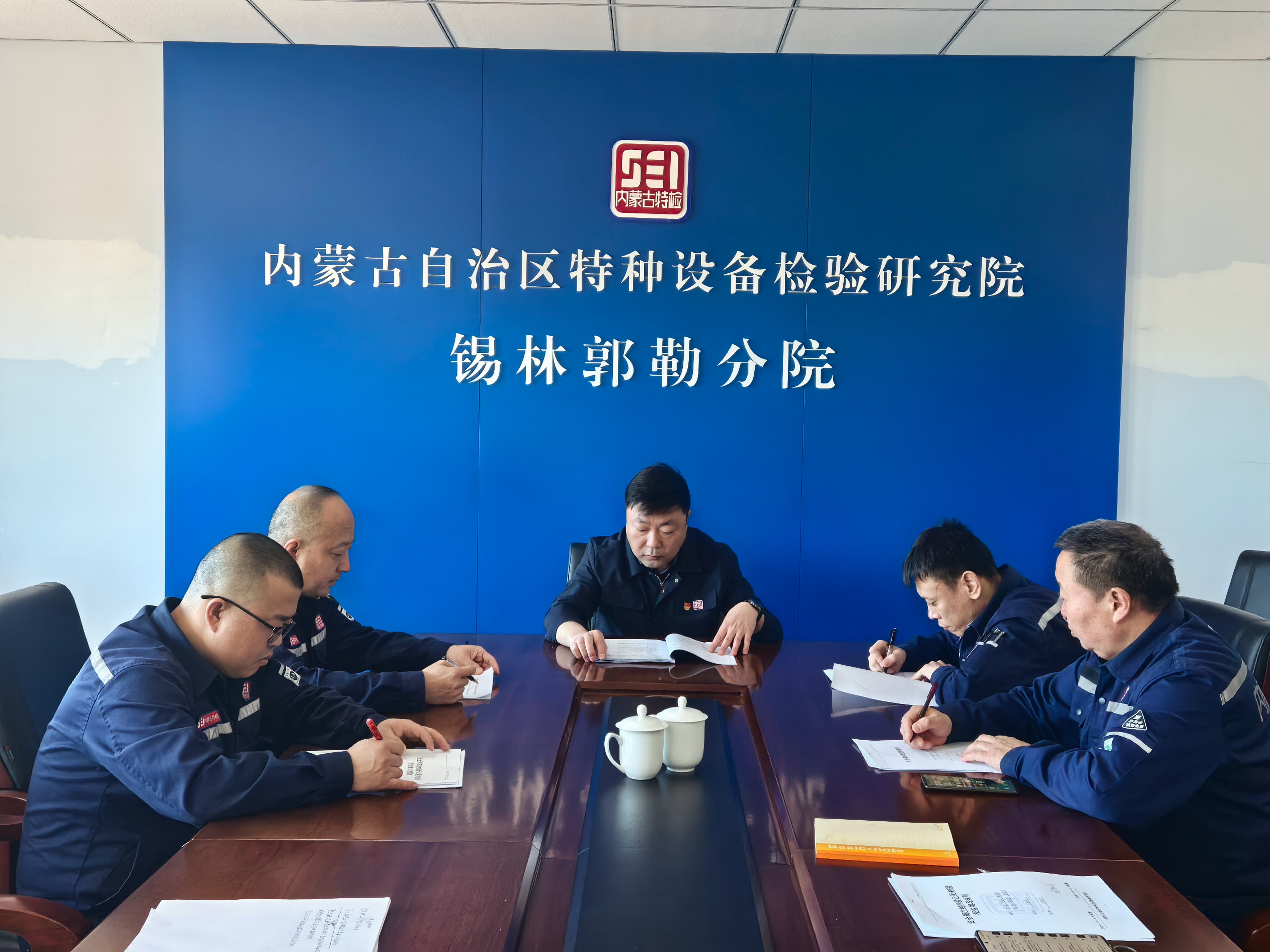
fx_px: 1357
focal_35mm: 37
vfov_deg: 38.7
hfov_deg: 50.1
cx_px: 635
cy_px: 476
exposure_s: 1/100
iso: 200
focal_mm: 5.35
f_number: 1.8
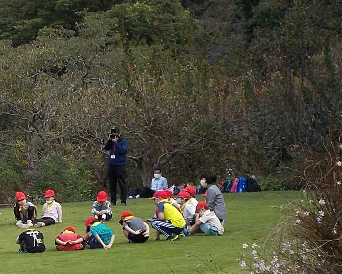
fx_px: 1701
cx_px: -41
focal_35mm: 168
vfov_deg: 9.2
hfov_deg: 11.3
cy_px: 160
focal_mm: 11.8
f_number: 5.3
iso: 80
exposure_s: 1/320
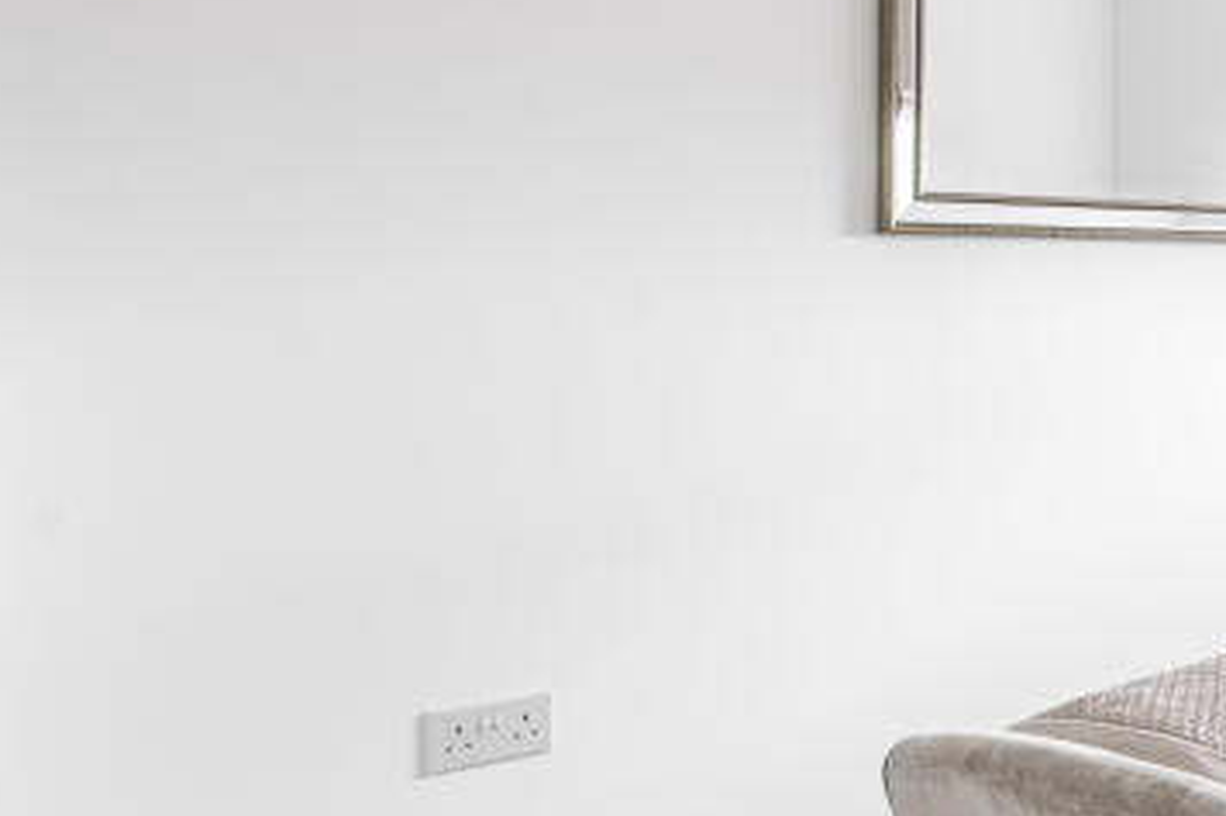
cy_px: 294
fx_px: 1566
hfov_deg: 34.0
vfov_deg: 29.1
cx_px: 1488
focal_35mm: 46
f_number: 8
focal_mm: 16
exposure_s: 1/2.5
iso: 100
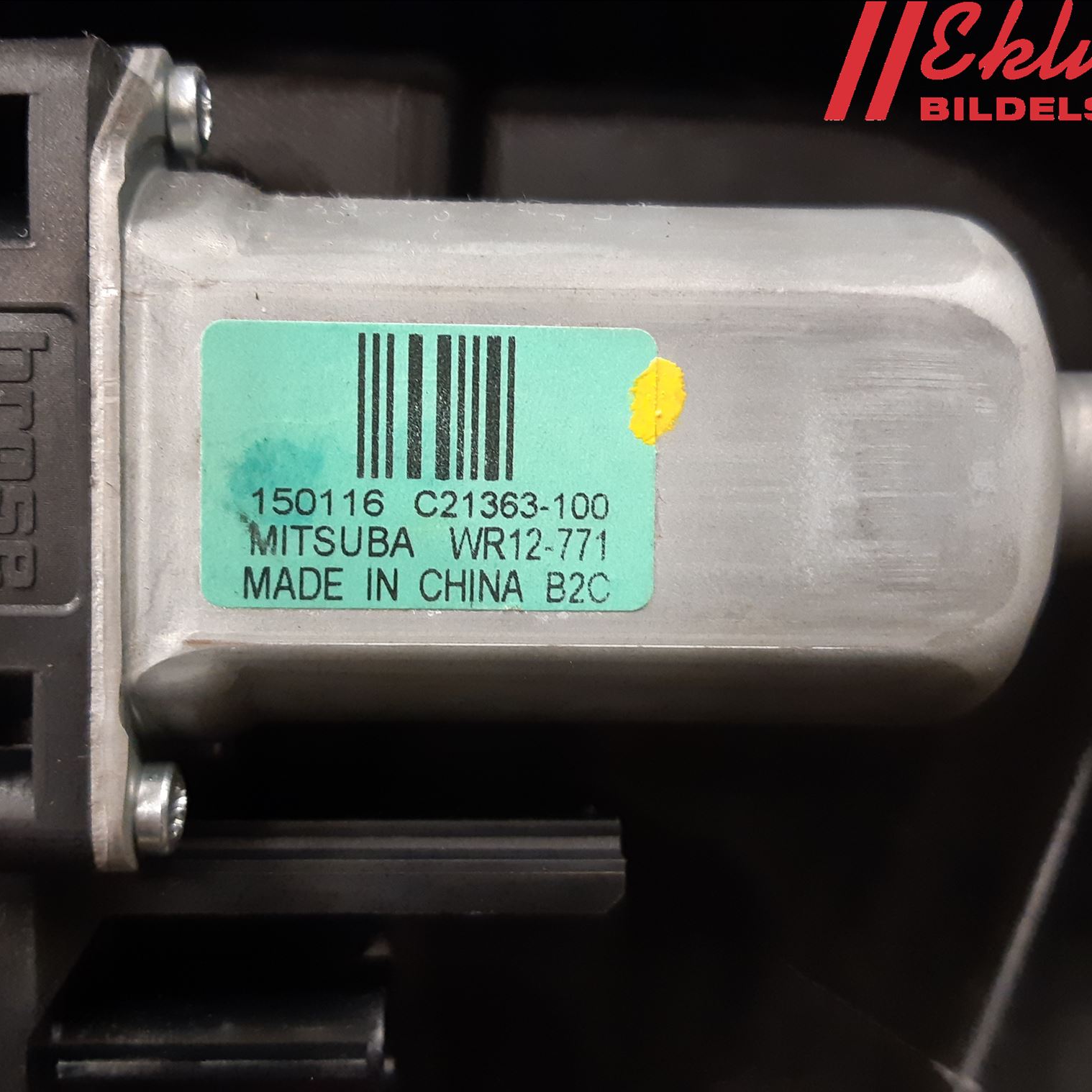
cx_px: 529
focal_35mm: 31
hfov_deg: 52.5
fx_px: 1106
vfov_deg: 52.5
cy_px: 551
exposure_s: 1/33
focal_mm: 3.93
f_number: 1.7
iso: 250
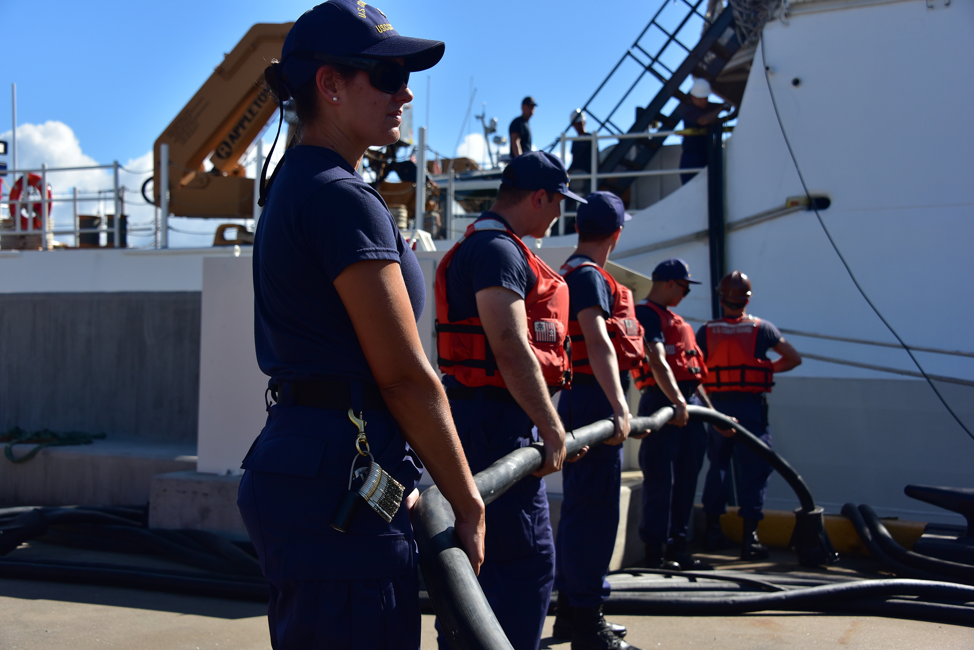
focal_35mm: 48
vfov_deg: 28.1
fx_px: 1299
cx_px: 487
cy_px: 325
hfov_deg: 41.1
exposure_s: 1/800
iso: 400
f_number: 6.3
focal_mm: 48
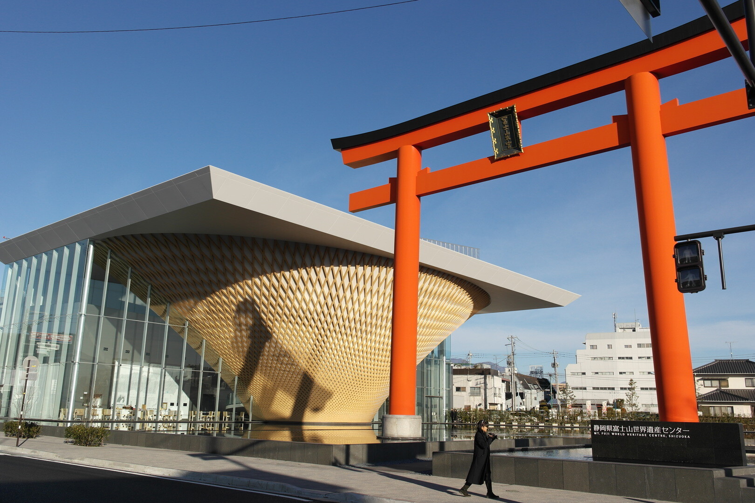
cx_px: 378
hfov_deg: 61.9
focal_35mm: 30
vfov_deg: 43.6
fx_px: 629
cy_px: 252
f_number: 7.1
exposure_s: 1/400
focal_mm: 20
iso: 100
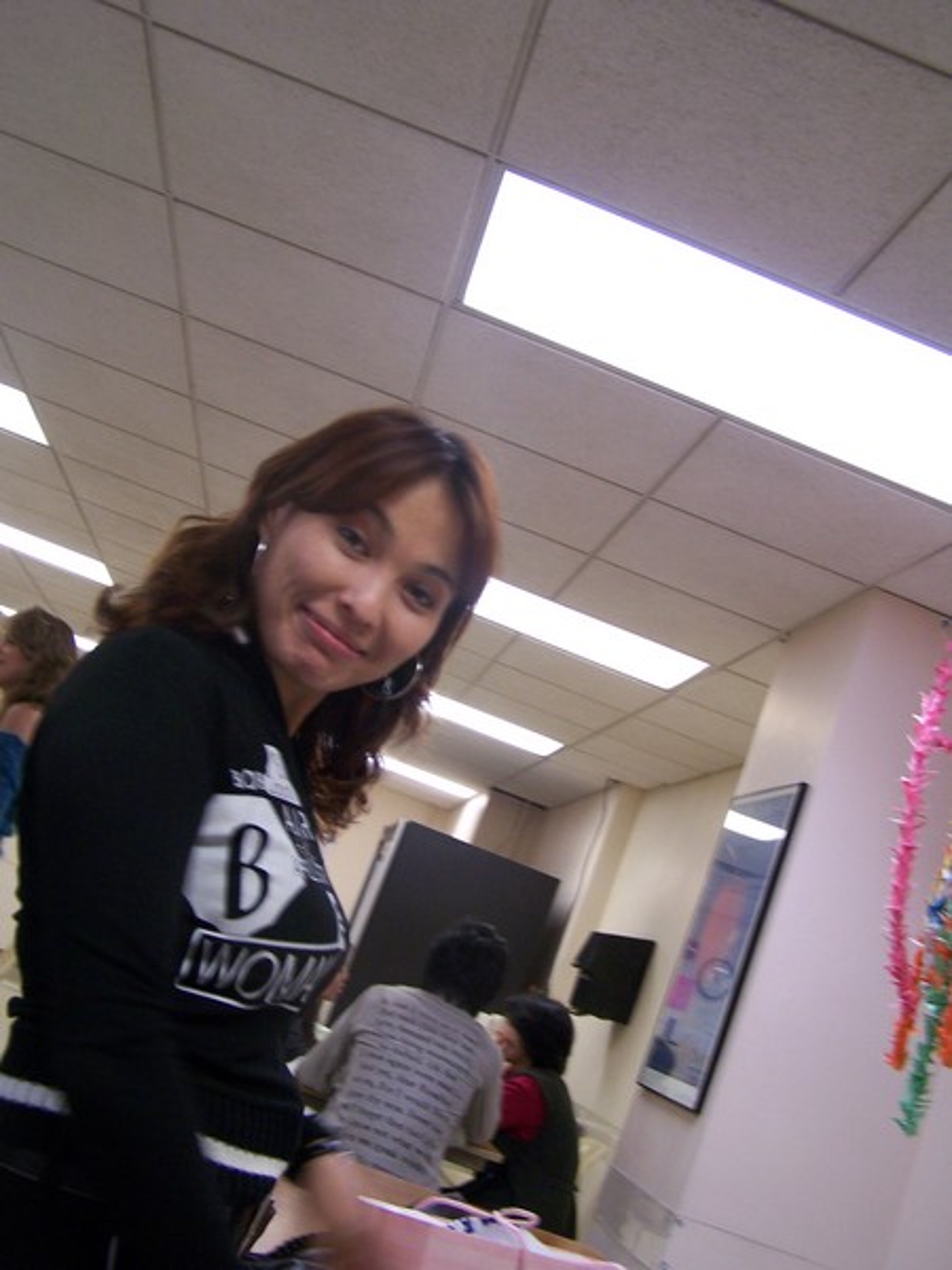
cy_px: 635
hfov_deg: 37.7
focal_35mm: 38
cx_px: 476
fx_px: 1393
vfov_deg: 49.0
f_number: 2.8
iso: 140
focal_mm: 6.3
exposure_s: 1/30
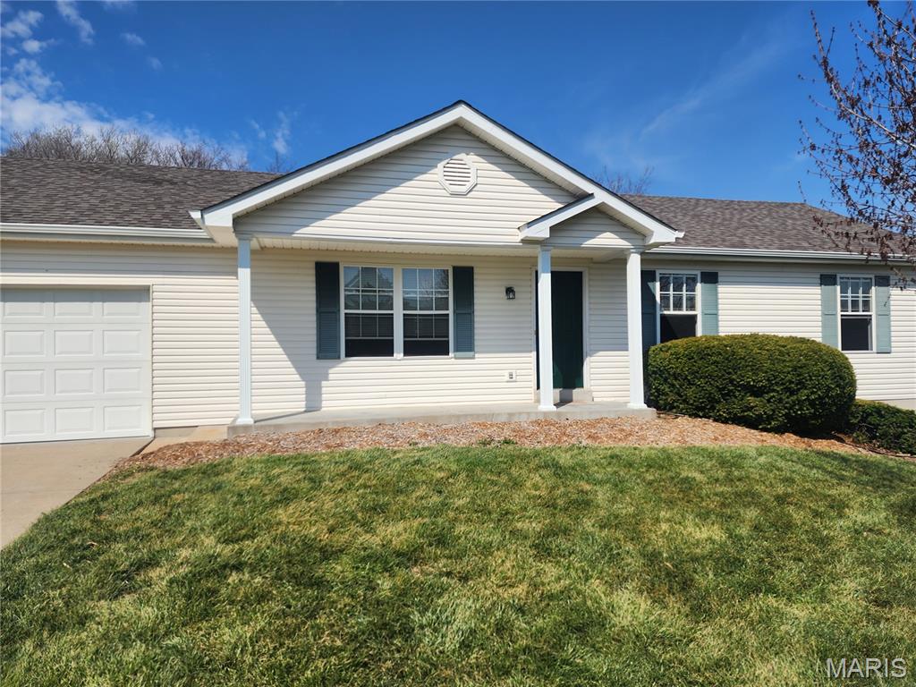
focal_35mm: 23
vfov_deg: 58.9
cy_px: 344
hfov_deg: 73.9
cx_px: 458
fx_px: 609
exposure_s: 1/2054
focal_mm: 6.4
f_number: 1.8
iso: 12
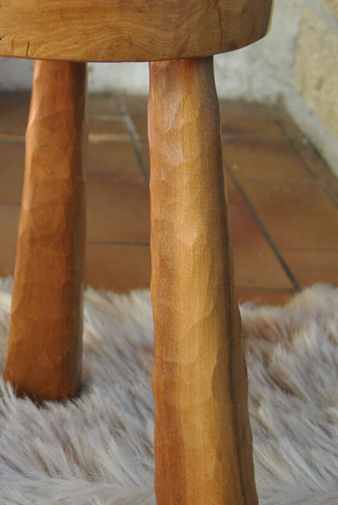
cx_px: 32
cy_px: 247
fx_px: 1279
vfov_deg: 22.4
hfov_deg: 14.9
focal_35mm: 91
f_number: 4
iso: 200
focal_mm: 26
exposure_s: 1/40
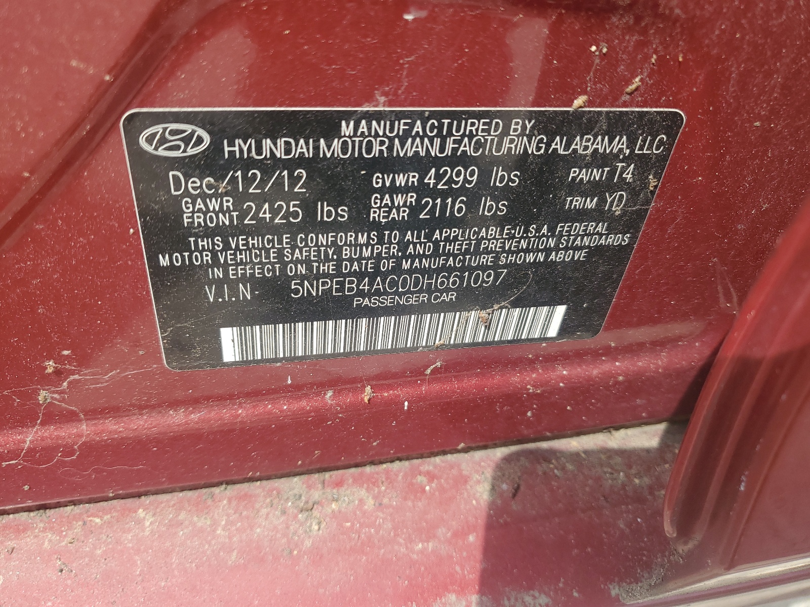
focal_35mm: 26
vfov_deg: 53.1
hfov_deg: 67.3
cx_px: 405
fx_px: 608
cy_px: 304
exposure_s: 1/1000
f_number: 1.5
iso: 50
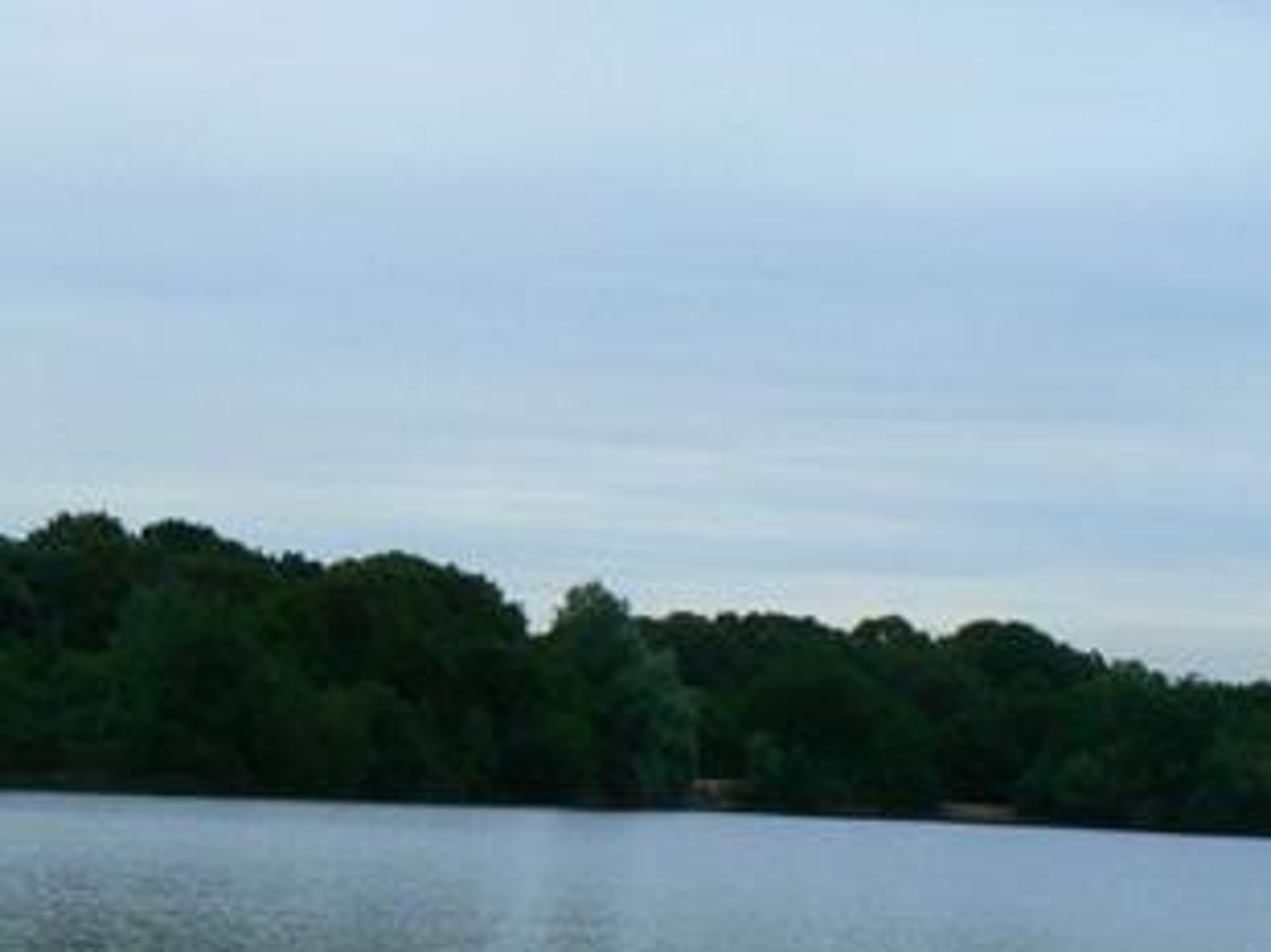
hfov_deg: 16.1
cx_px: -131
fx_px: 4366
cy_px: 1174
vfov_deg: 12.1
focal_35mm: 119
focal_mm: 6
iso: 100
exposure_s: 1/100
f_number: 8
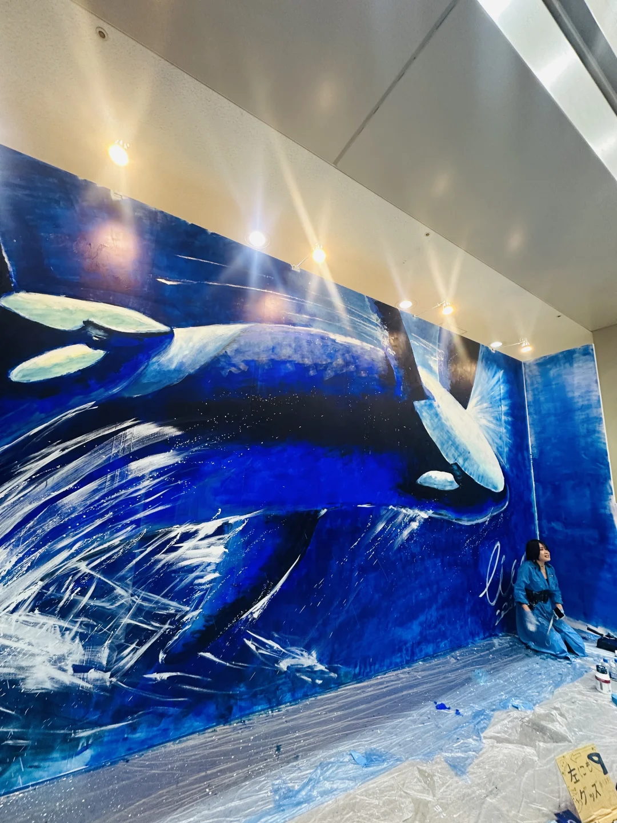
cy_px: 412
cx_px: 308
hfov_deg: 85.7
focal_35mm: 14
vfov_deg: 102.1
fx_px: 333
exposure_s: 1/50
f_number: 2.2
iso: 250
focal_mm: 2.22
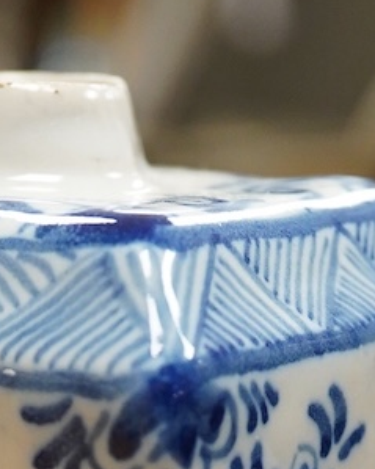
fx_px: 2207
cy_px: 724
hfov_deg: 9.7
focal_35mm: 159
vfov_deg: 11.6
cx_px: 49
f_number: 7.1
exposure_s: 1/200
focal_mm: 30
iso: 2500
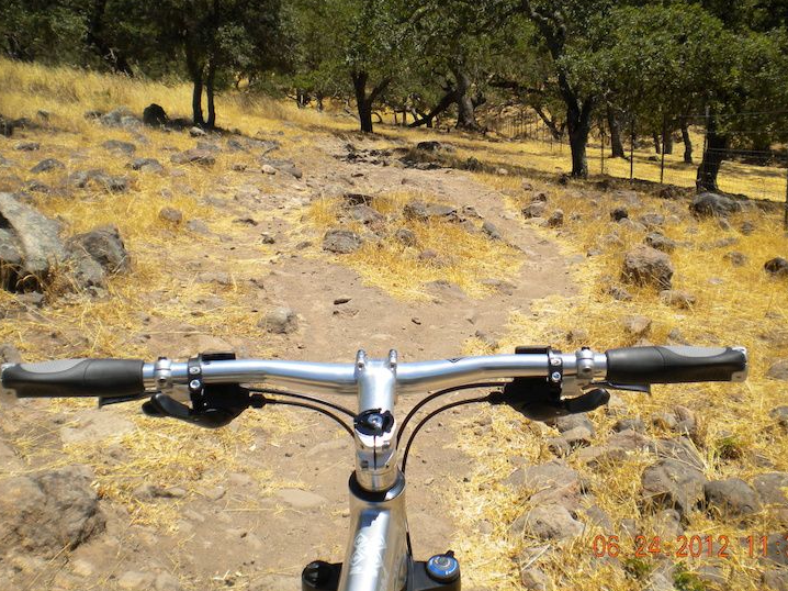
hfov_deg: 47.8
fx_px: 888
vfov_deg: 36.8
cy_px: 286
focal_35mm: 39
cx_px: 425
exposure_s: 1/636
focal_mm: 6.3
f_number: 4.6
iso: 80
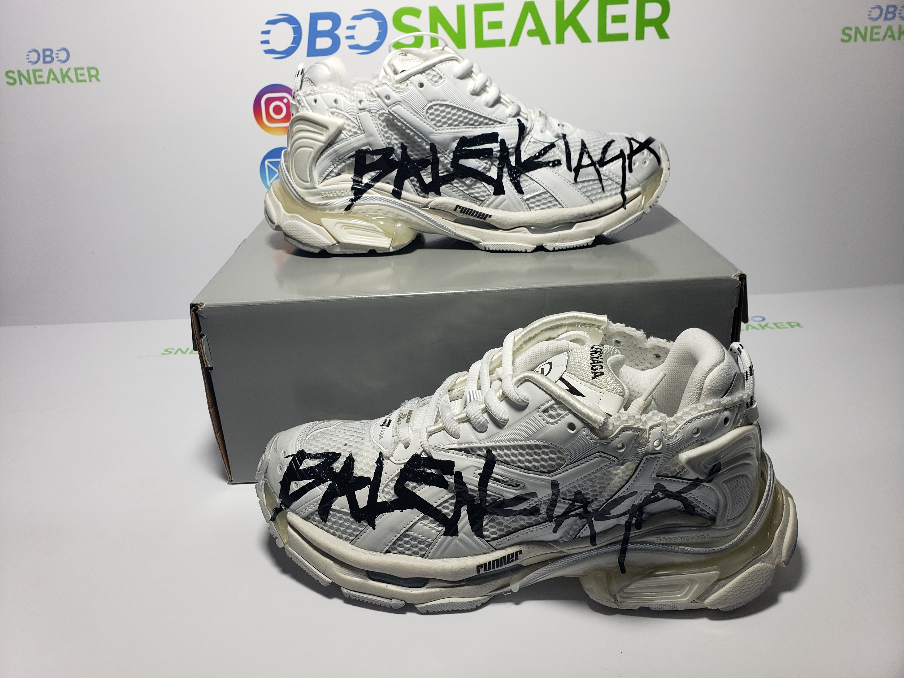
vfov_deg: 53.1
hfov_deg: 67.3
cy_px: 339
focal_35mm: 26
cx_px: 452
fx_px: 679
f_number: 2.4
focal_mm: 4.3
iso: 50
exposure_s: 1/220
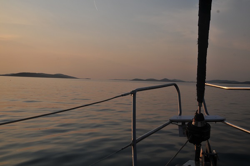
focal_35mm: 39
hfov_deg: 49.6
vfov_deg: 34.1
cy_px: 83
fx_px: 270
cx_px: 125
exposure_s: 1/1250
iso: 200
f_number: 10
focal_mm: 26
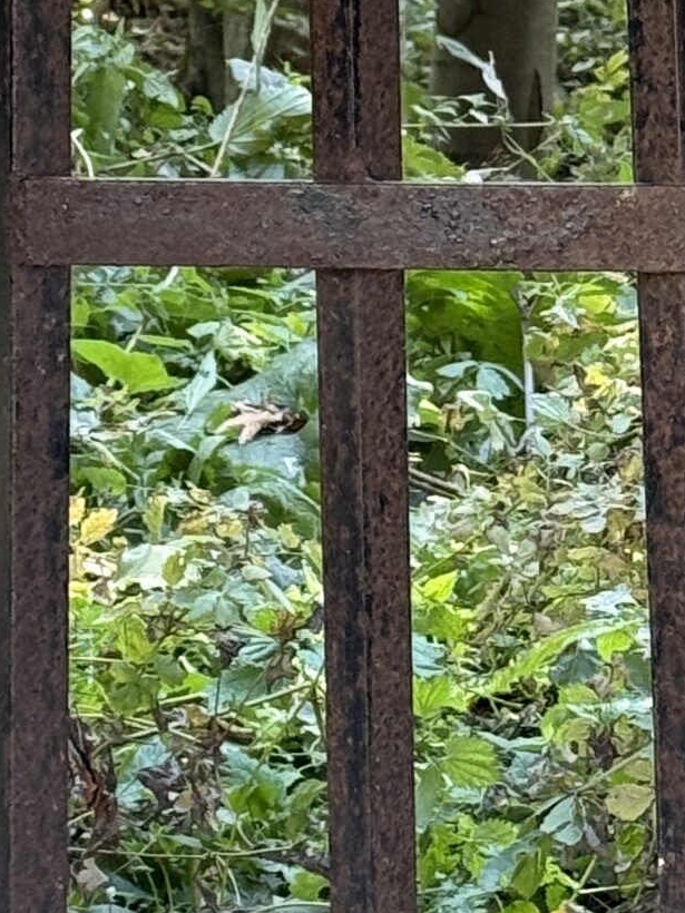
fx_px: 6227
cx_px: 657
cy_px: 460
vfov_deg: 8.4
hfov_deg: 6.3
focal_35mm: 236
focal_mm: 6.76
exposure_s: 1/60
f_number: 1.78
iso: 100
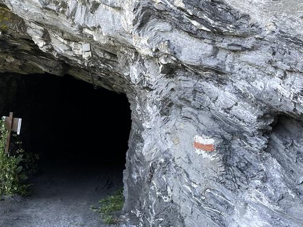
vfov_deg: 27.3
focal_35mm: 53
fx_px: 464
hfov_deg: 33.3
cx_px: 4
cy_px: 154
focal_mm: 4.2
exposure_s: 1/121
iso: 64
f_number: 1.6
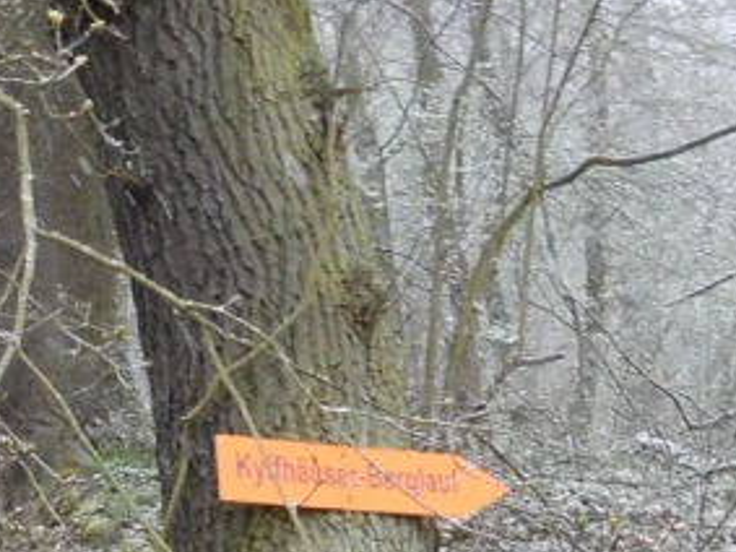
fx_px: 1998
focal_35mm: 94
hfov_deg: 20.7
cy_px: 427
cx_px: 195
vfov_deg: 15.6
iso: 200
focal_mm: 4.6
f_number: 3.2
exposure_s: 1/60
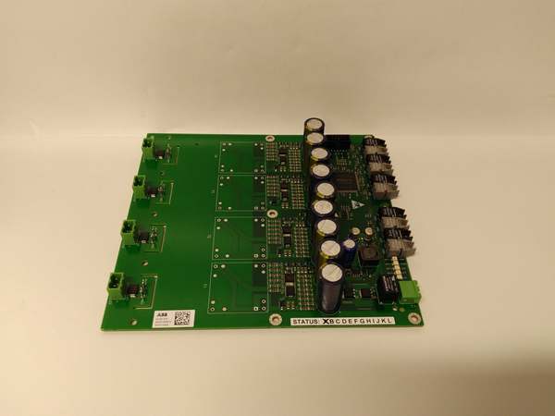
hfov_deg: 65.3
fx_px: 433
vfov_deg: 51.4
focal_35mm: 27
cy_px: 208
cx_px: 278
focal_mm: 3.79
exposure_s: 1/33
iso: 162
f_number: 2
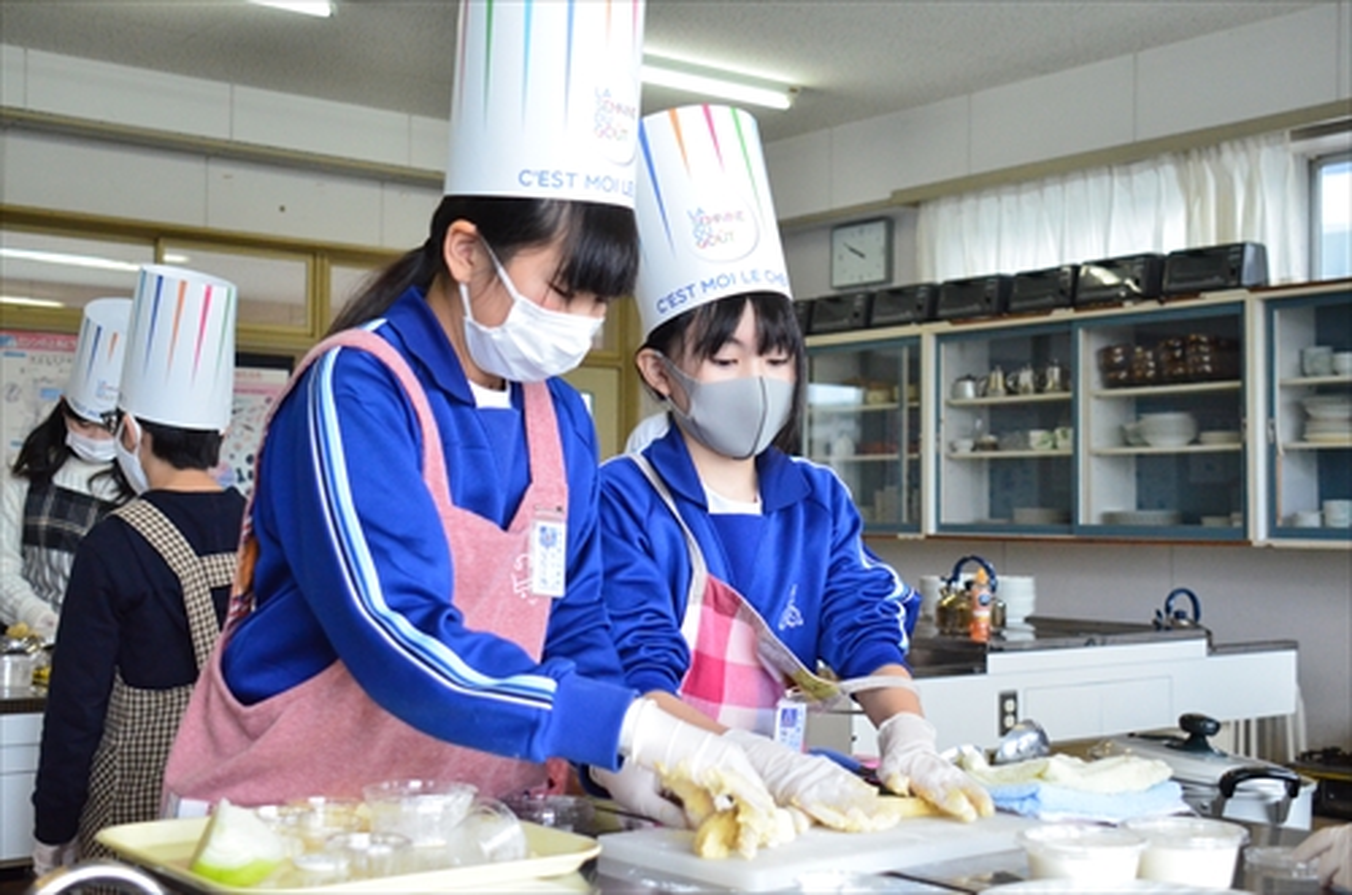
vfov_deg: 29.7
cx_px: 676
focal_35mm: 45
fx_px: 1686
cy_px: 448
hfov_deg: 43.7
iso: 3200
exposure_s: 1/500
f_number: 4.2
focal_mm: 30
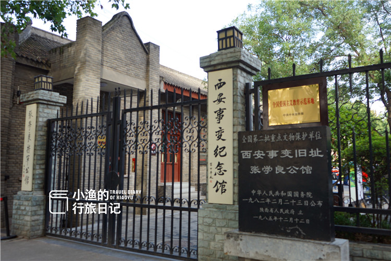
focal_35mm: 31
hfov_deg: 60.3
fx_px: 337
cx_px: 196
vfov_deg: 42.3
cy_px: 130
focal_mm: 31
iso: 100
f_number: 4.5
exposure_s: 1/60
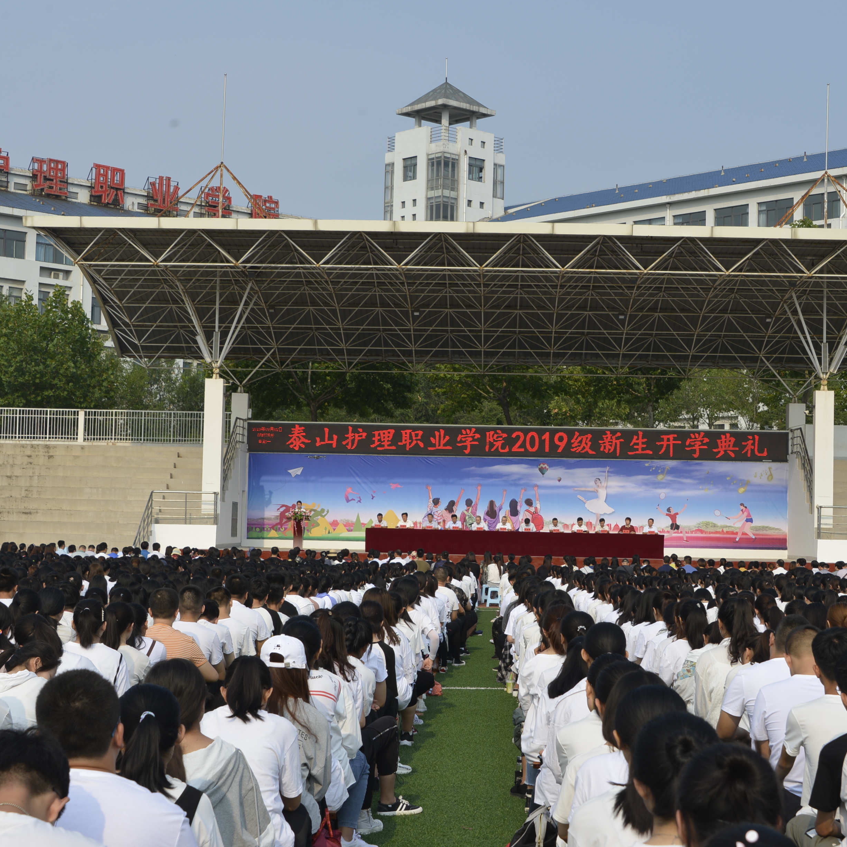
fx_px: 1772
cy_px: 425
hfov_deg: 26.9
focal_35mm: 64
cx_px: 454
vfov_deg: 26.9
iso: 250
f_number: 10
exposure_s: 1/400
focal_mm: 50
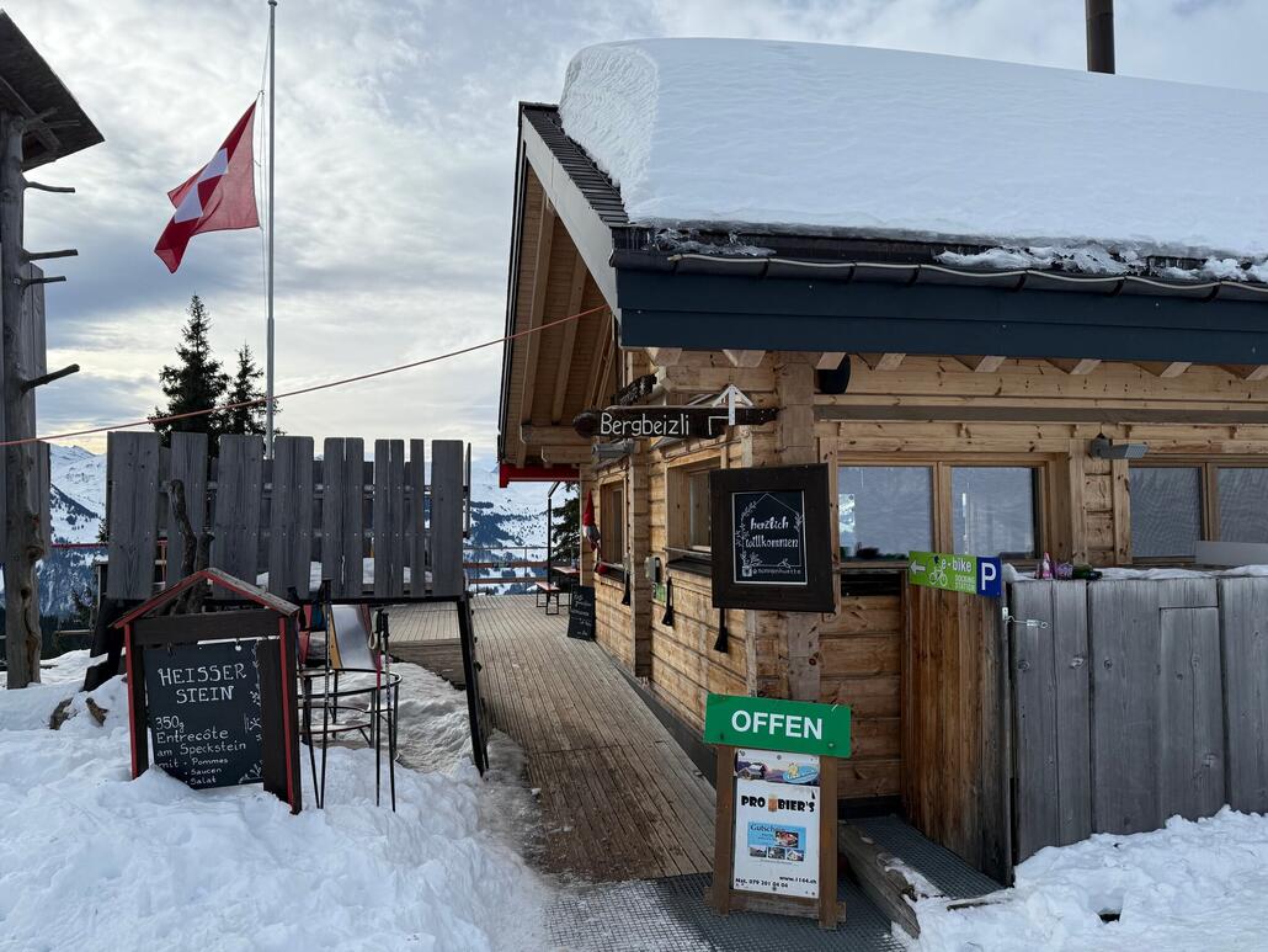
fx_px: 879
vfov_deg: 56.8
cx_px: 634
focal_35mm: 24
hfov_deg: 71.6
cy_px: 476
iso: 100
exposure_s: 1/6711
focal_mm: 6.76
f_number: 1.78
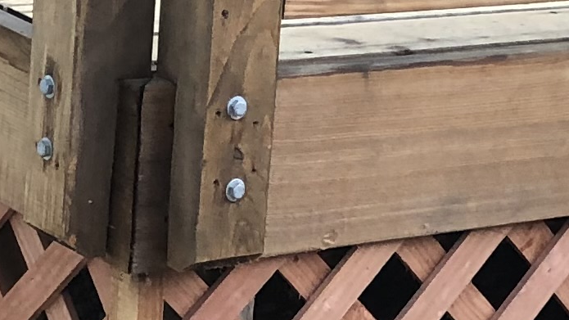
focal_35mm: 177
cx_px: 348
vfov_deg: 6.8
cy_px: 412
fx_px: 2671
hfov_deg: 12.2
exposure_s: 1/30
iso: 25
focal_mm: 3.99
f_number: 1.8
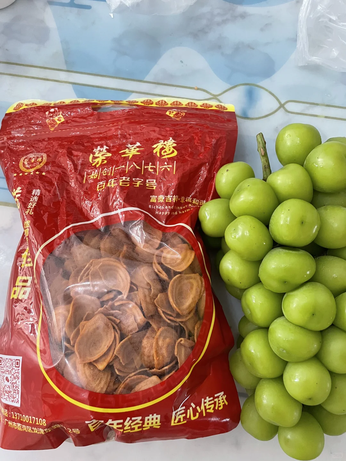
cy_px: 230
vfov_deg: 67.3
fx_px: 347
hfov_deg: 53.1
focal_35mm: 26
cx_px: 173
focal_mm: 4.2
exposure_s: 1/60
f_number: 1.6
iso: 400
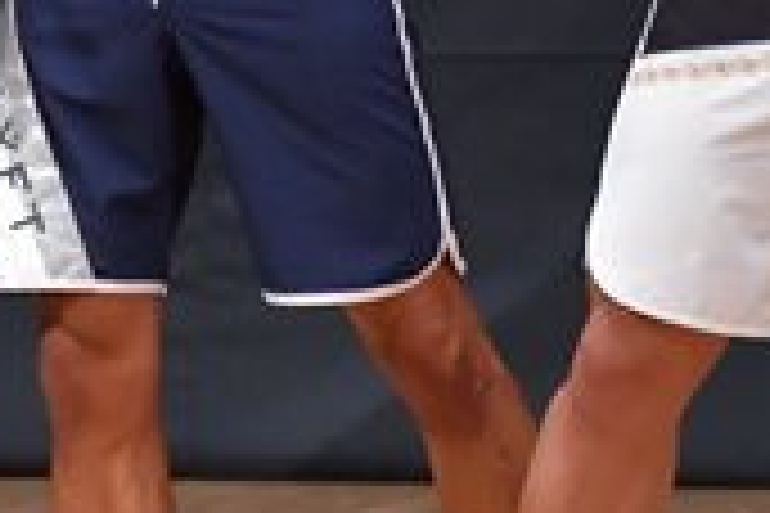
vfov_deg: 1.1
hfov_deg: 1.7
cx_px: 97
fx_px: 26242
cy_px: -27
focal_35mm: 1227
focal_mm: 180
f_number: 5.6
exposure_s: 1/400
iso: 6400
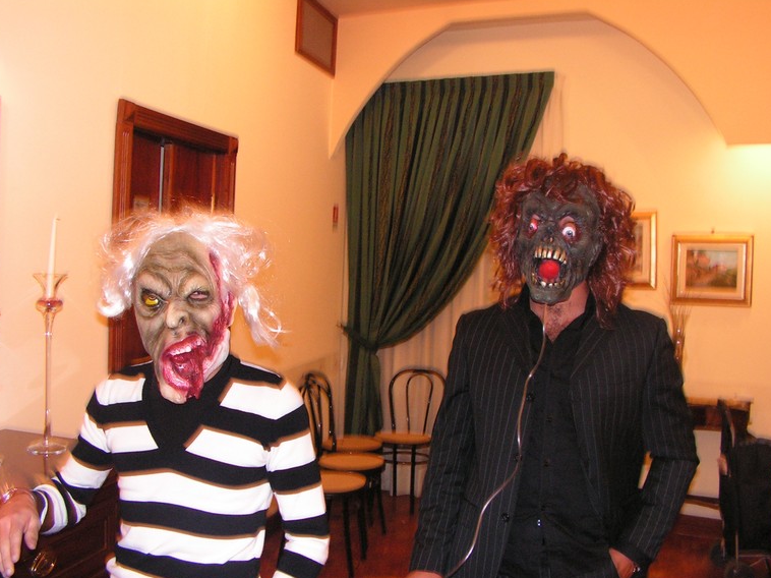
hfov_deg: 49.0
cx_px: 375
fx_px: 846
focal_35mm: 38
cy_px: 295
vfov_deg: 37.7
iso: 200
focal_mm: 6
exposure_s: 1/40
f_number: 3.2
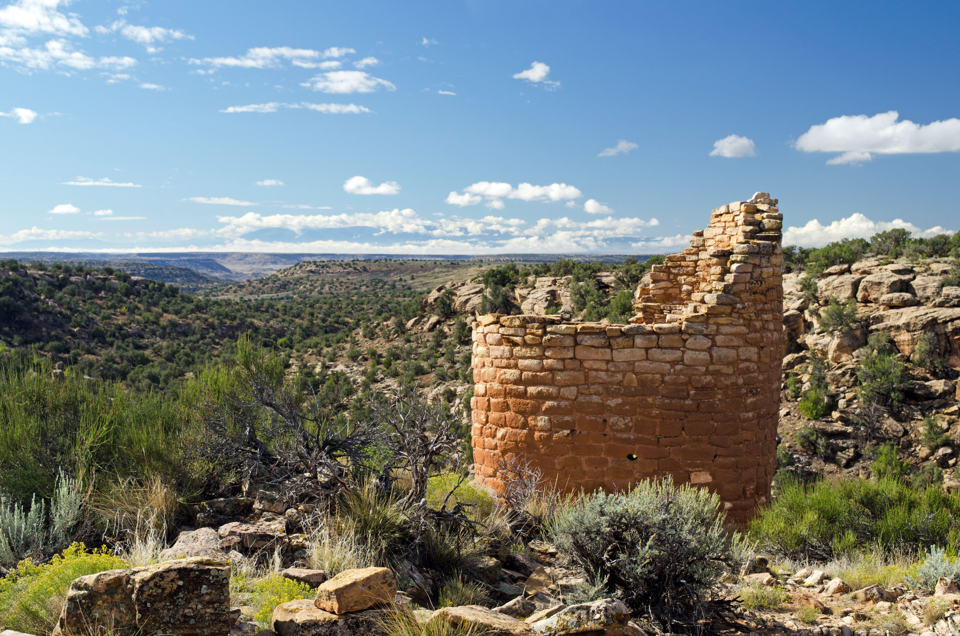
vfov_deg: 23.7
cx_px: 480
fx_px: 1517
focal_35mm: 57
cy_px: 318
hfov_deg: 35.1
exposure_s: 1/250
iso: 200
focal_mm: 38
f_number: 8
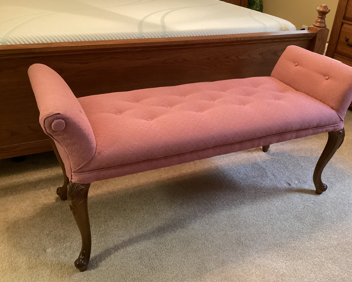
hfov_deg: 54.1
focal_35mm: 33
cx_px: 191
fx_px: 344
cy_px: 141
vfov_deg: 44.6
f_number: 2.4
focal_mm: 3.3
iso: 320
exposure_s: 1/30
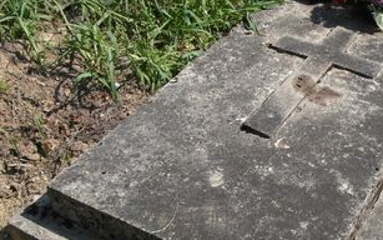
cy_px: 156
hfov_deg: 37.6
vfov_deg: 24.3
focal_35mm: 53
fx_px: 553
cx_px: 267
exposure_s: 1/350
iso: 80
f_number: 4.4
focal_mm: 5.2
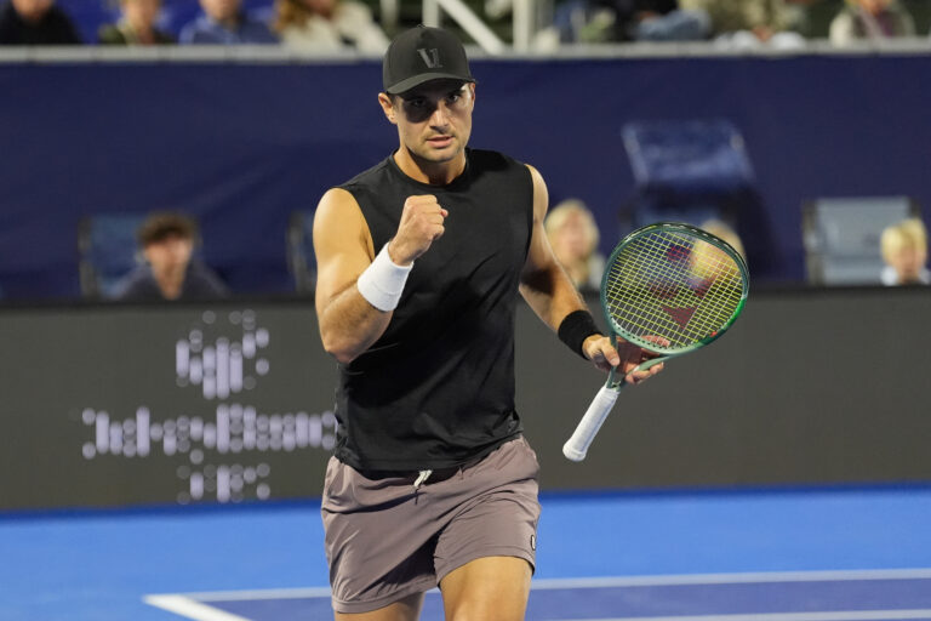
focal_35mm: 156
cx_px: 466
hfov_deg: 13.2
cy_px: 310
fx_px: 4034
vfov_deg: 8.8
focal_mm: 156
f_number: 3.2
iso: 5000
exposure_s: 1/1600
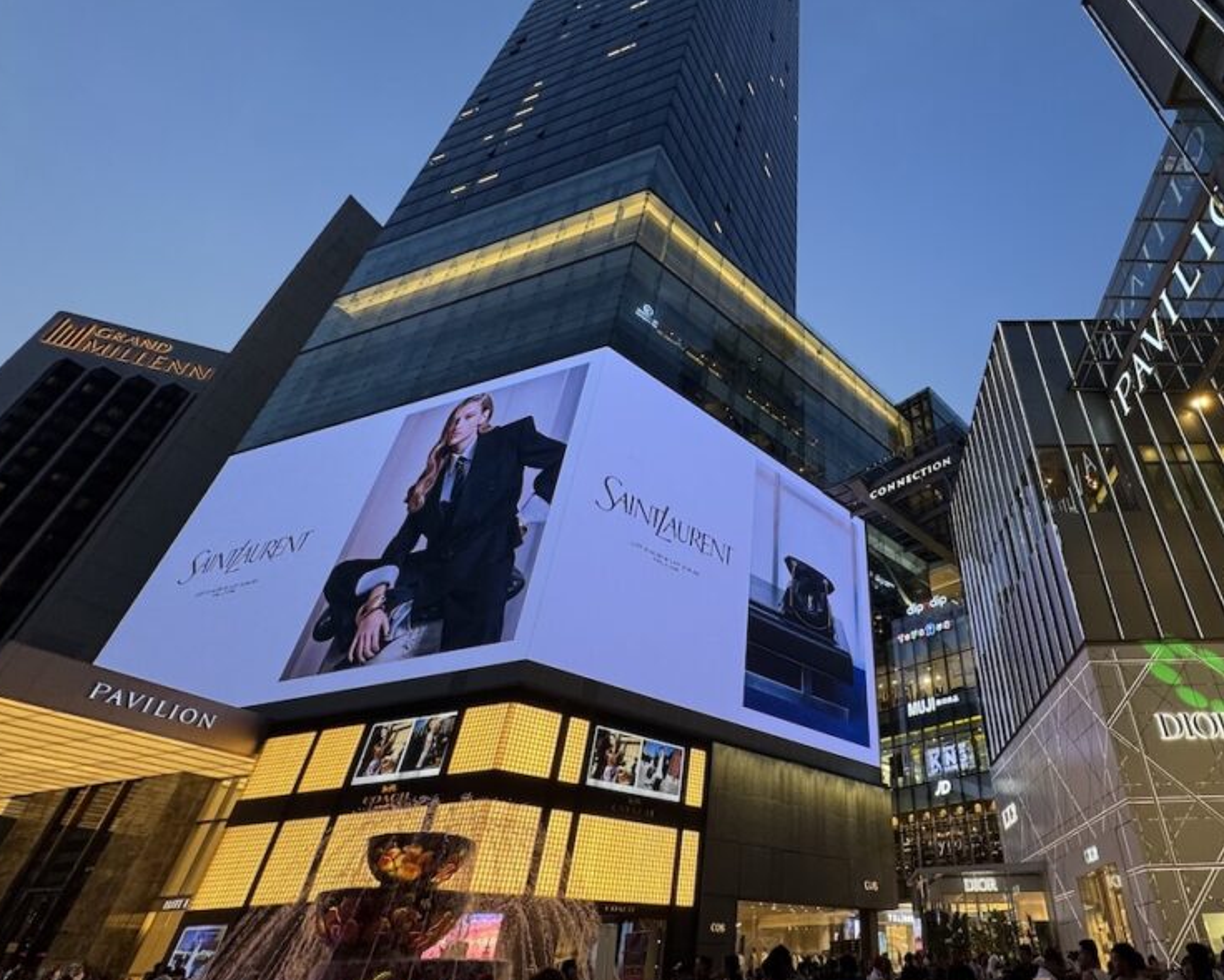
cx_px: 827
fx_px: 688
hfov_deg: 80.2
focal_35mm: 19
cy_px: 446
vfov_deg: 70.7
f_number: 2.2
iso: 125
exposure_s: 1/120
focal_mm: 2.22
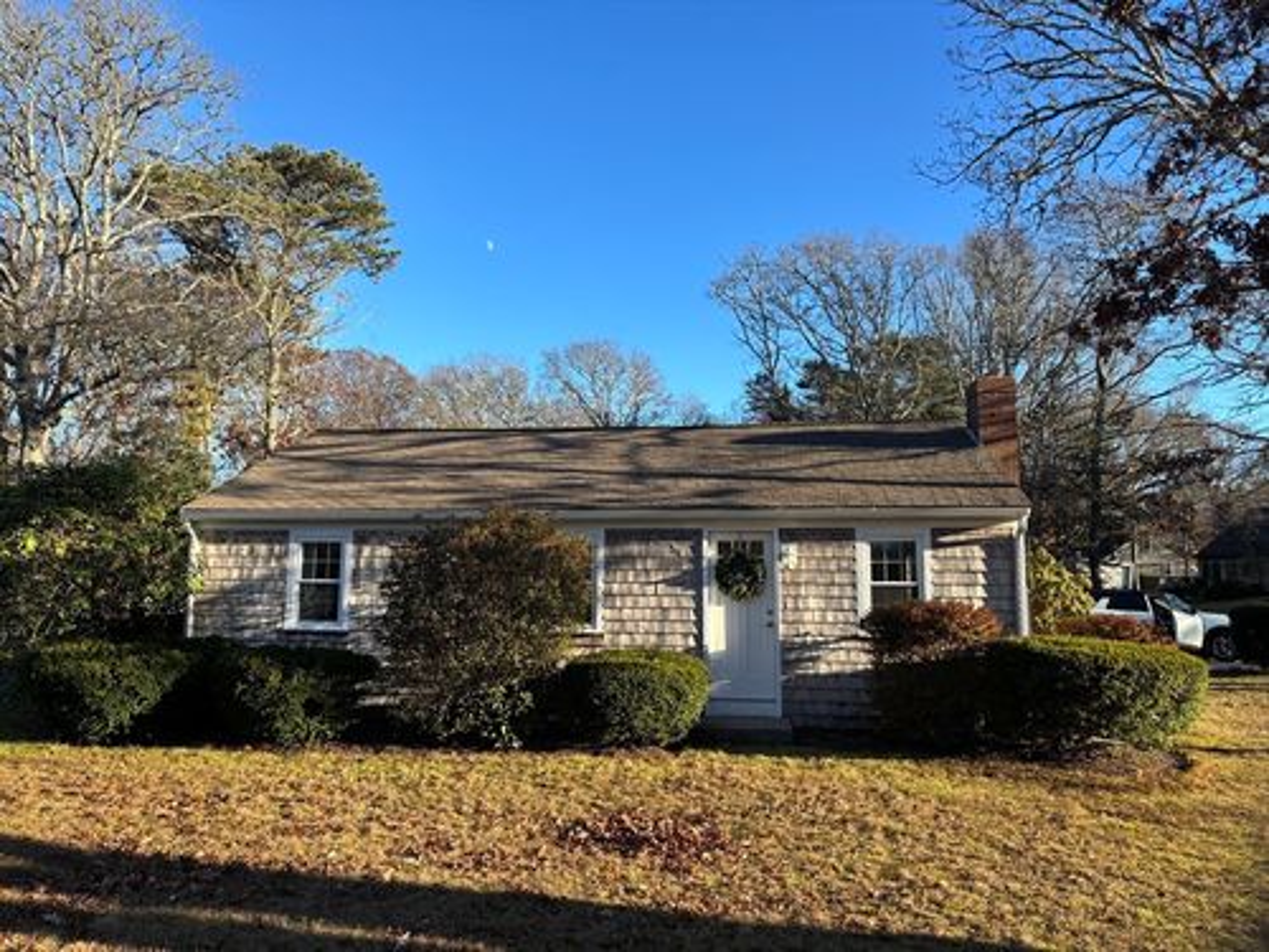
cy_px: 476
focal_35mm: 26
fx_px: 953
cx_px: 634
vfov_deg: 53.1
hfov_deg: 67.3
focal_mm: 5.96
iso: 50
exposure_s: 1/1178
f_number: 1.6
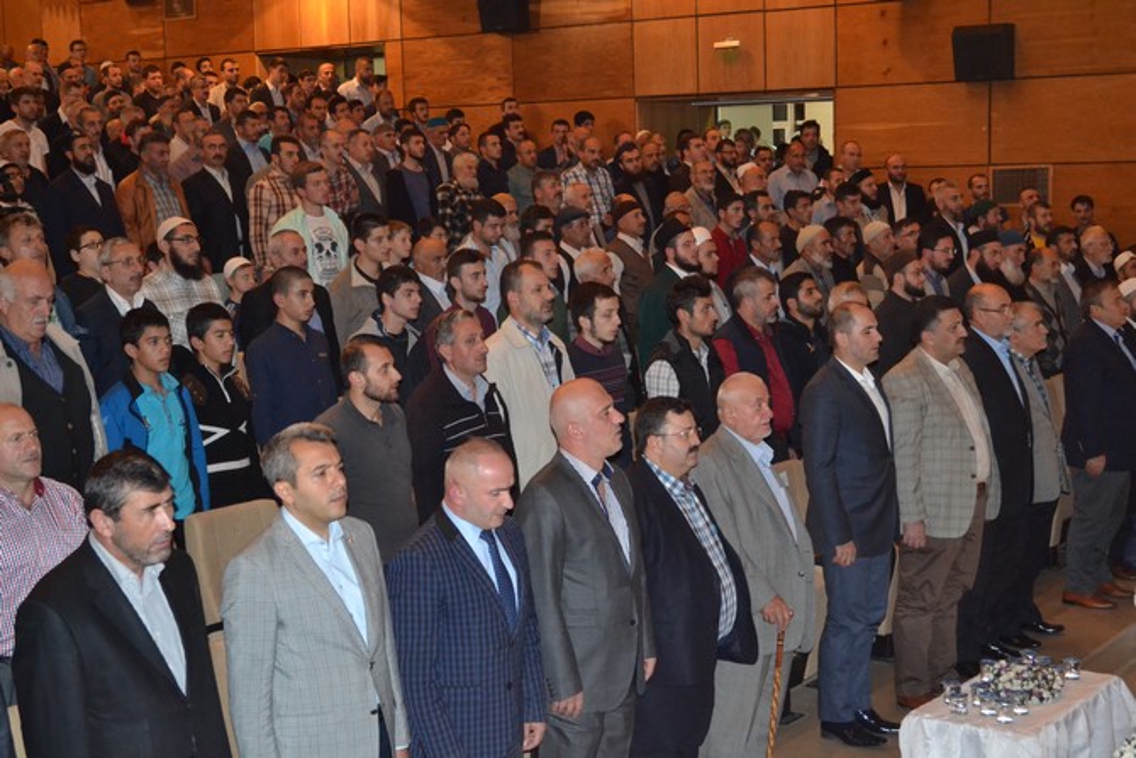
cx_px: 568
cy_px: 379
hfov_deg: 36.9
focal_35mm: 54
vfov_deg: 25.1
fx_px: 1704
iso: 3200
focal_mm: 36
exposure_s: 1/60
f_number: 5
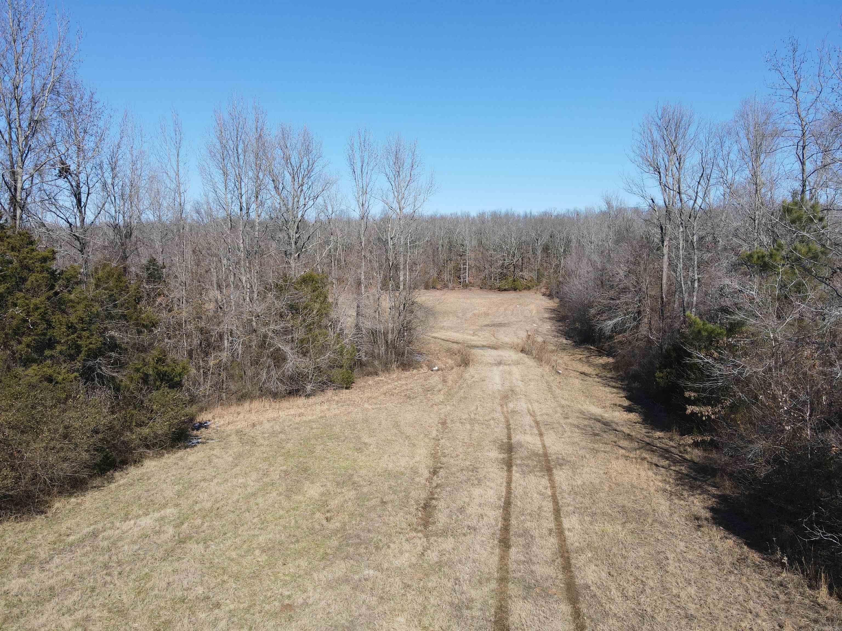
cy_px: 316
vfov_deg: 56.8
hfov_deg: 71.6
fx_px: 584
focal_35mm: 24
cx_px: 421
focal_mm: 4.5
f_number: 2.8
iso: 110
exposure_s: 1/640
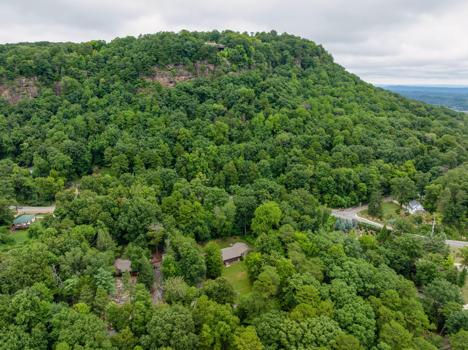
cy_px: 175
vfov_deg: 56.8
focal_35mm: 24
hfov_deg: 71.6
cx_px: 234
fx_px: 324
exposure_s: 1/160
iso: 100
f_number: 7.1
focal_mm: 12.29
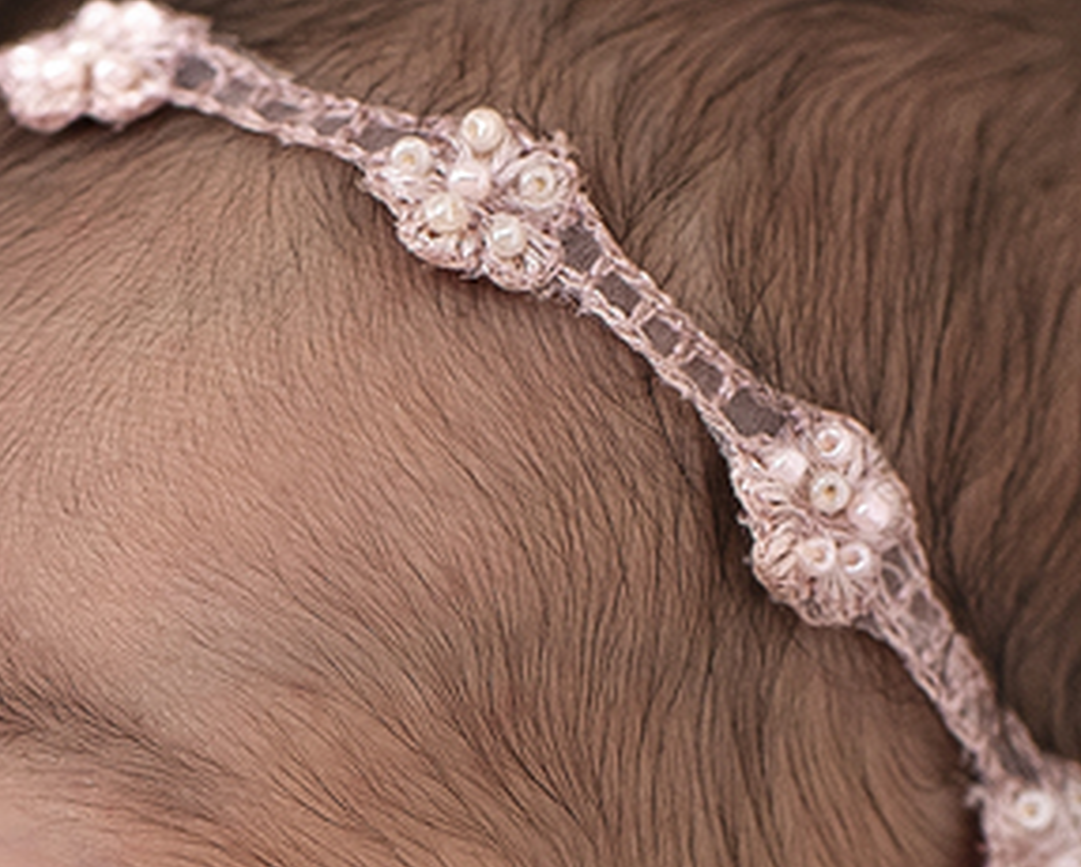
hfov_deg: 13.8
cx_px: -87
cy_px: 1184
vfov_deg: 11.0
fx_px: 4386
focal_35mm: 137
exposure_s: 1/250
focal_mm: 35
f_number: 3.2
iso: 400
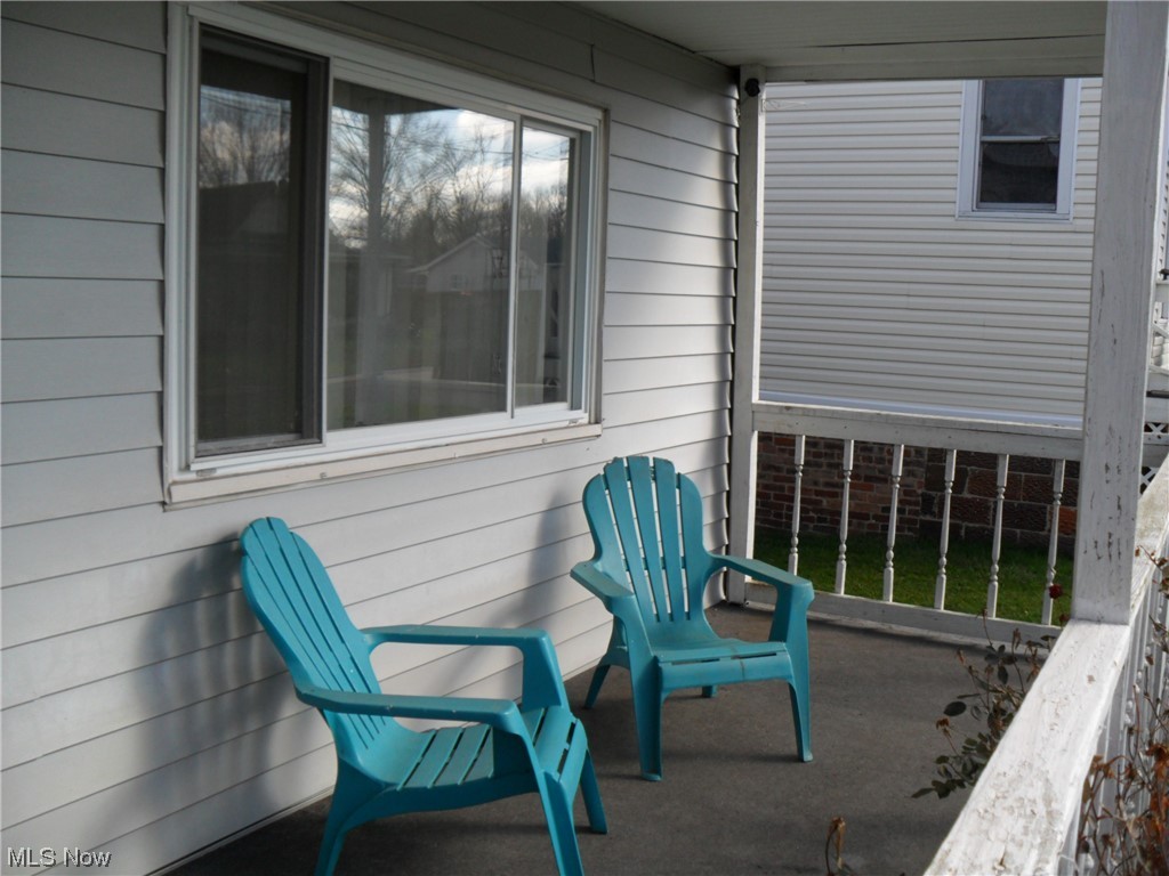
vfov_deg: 40.7
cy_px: 438
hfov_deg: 52.6
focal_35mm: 35
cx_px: 584
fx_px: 1182
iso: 80
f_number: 3
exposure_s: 1/750
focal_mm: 6.3
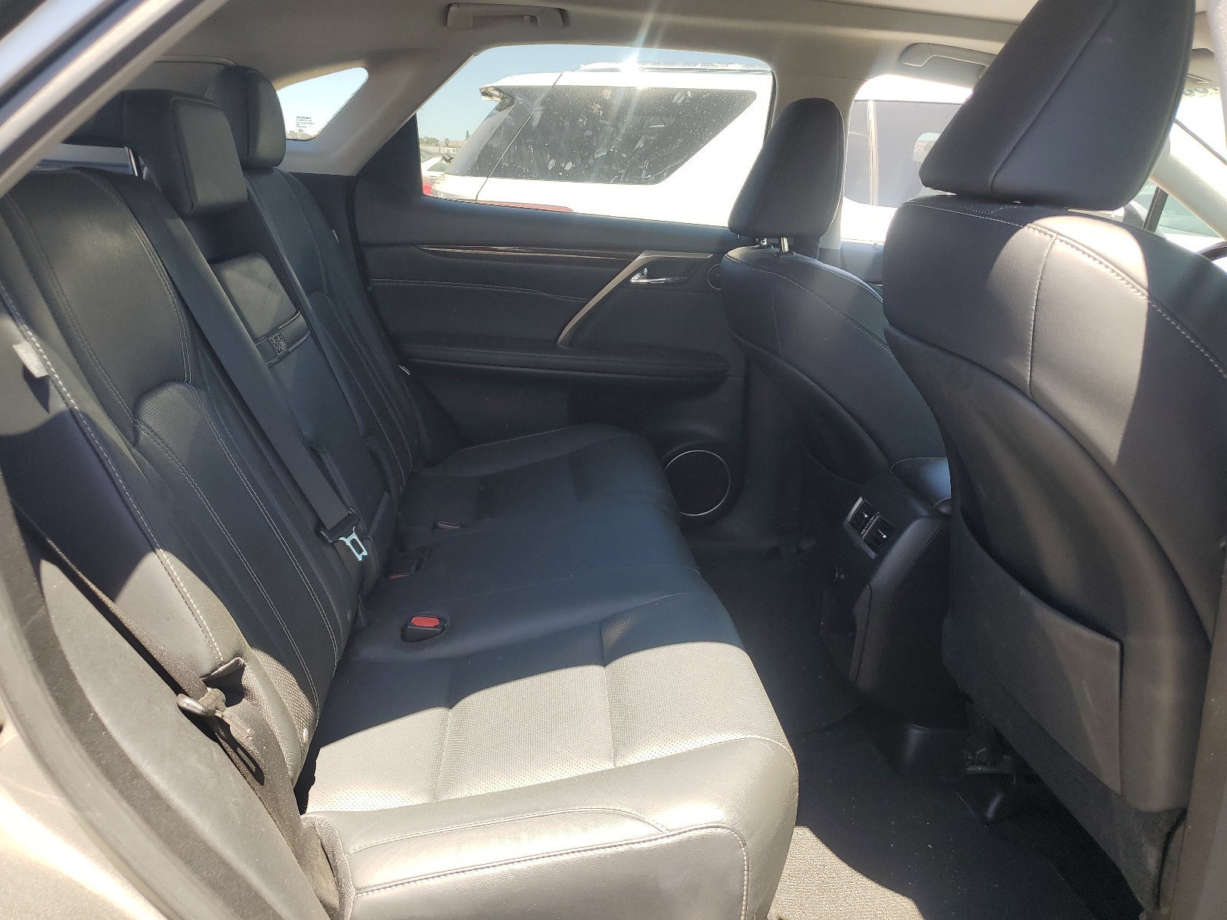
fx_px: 922
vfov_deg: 53.1
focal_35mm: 26
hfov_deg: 67.3
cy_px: 460
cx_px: 614
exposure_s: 1/312
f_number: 1.5
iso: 50
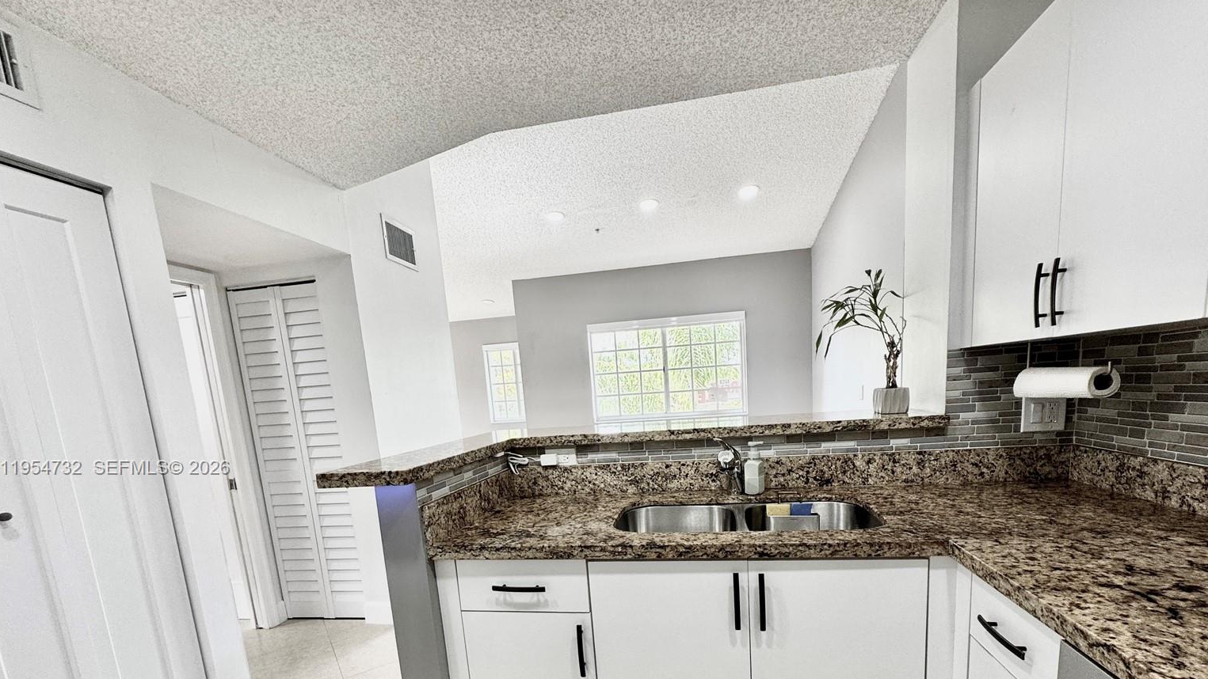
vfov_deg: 64.8
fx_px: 513
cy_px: 468
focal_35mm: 16
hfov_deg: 99.4
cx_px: 616
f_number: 2.2
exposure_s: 1/120
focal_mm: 2.22
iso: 125
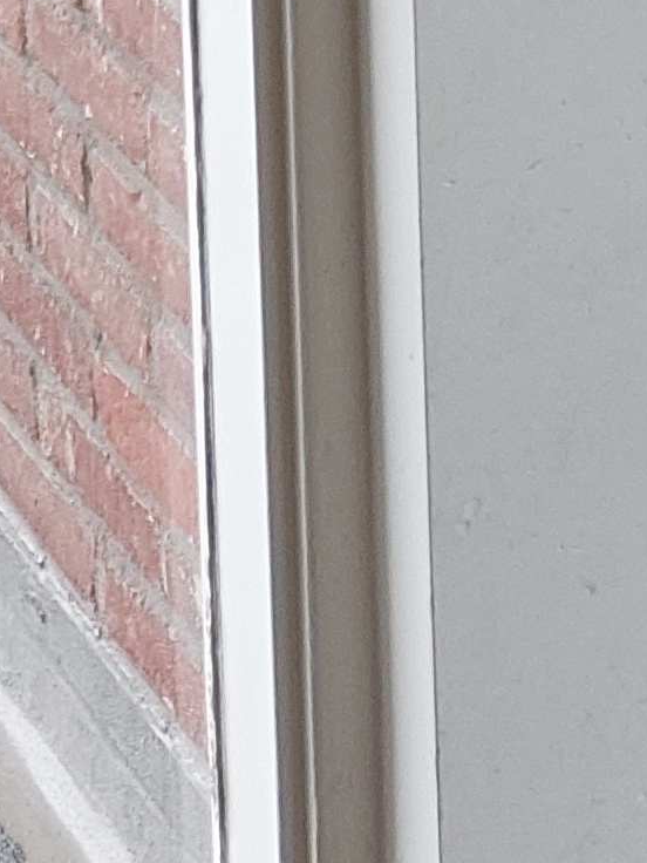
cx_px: 1390
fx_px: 3913
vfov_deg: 10.4
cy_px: -1398
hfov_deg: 8.8
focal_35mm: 157
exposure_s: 1/50
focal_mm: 5.23
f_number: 1.8
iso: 40
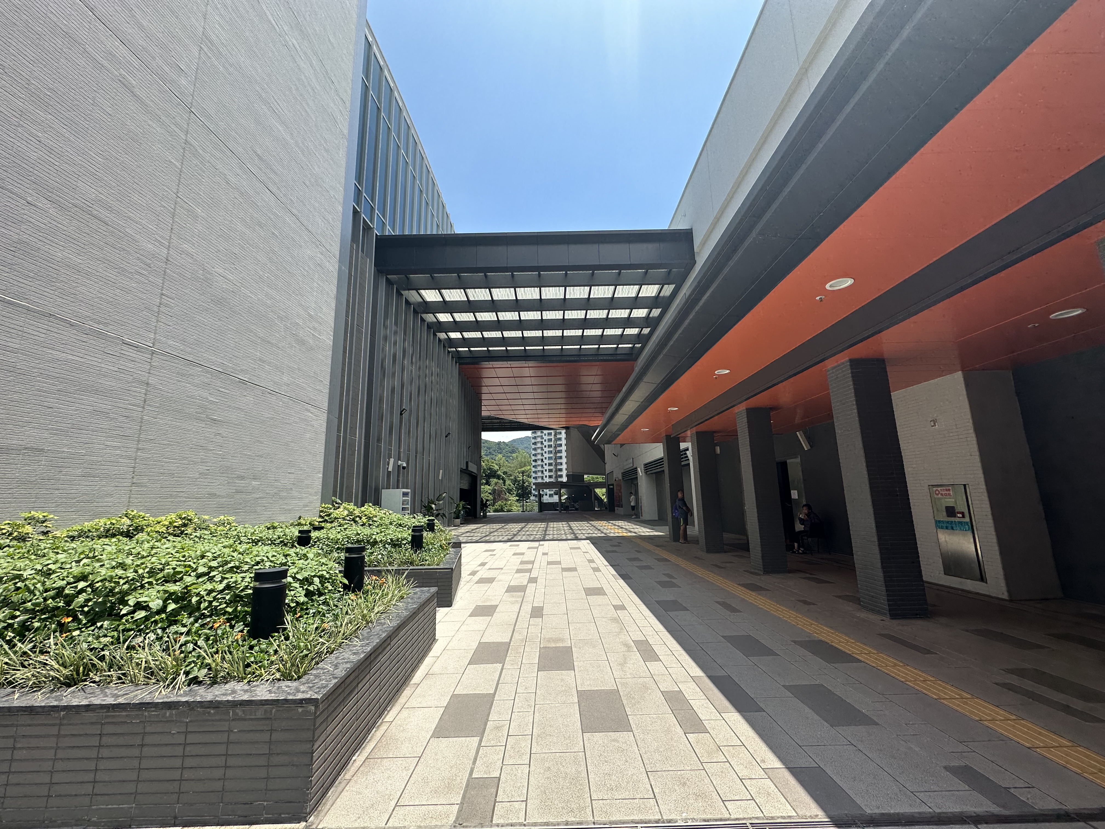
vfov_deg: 85.7
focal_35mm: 14
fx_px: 447
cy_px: 414
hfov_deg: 102.1
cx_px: 552
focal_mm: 2.22
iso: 40
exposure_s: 1/801
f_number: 2.2
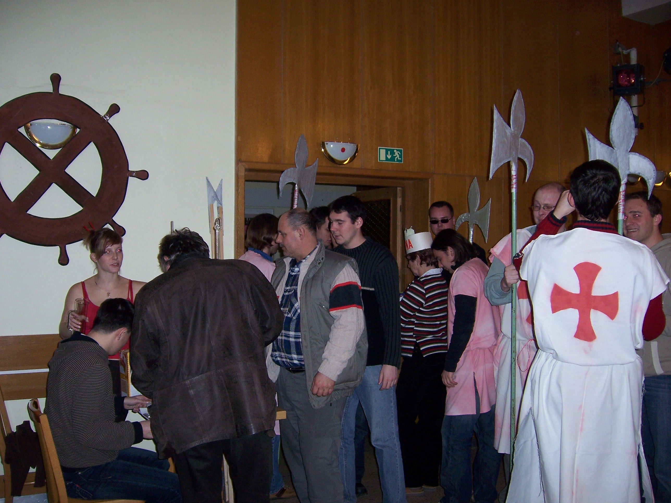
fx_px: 698
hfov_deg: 51.4
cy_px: 252
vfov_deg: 39.7
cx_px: 336
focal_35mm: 36
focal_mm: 6.2
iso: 125
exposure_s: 1/60
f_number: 2.8
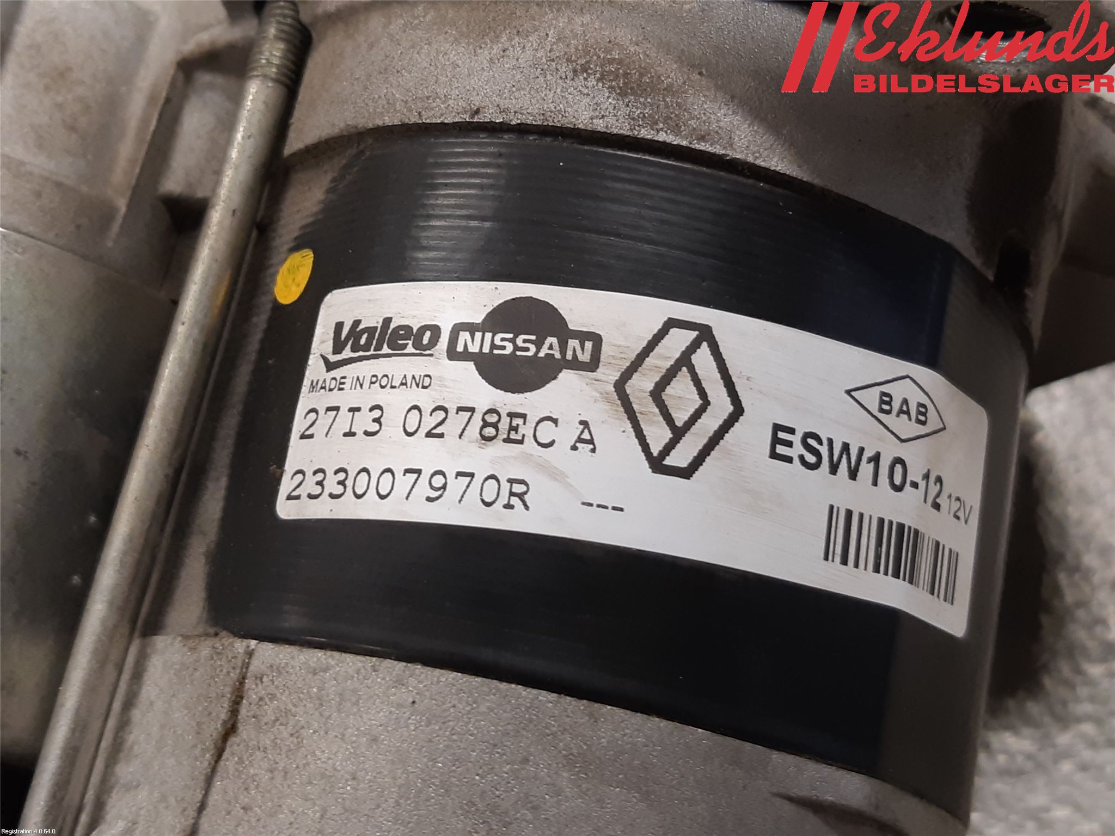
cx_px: 558
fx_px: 837
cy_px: 418
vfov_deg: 53.1
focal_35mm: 26
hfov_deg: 67.3
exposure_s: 1/50
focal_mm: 3.93
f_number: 1.7
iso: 80
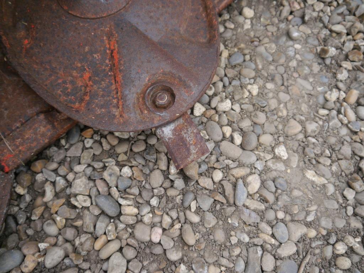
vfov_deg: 49.7
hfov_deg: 63.4
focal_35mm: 28
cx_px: 182
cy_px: 136
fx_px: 294
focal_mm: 14
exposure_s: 1/125
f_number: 4
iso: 160
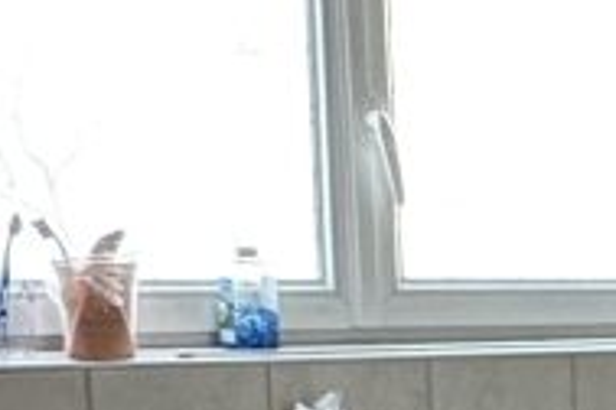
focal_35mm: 108
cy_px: 527
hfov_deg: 15.2
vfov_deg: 12.3
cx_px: 1235
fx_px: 1848
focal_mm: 2.22
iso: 320
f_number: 2.2
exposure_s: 1/50
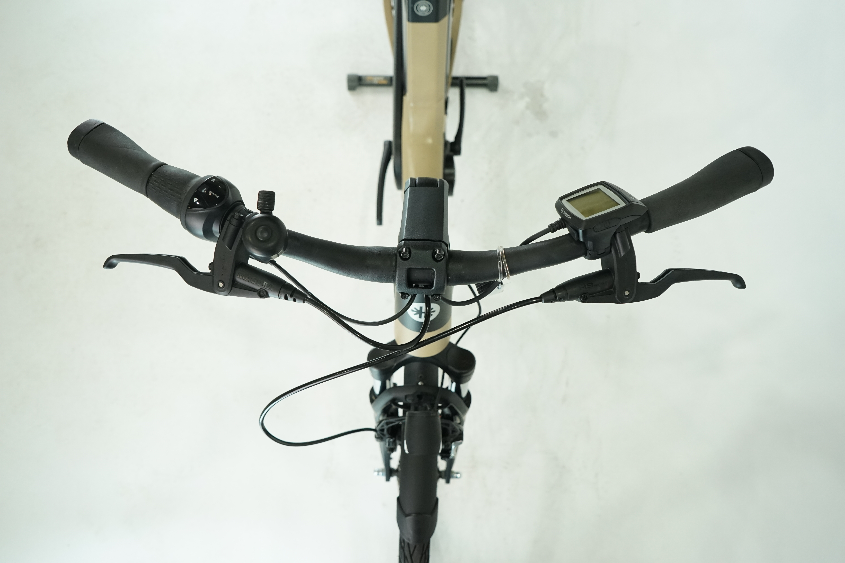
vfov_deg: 46.4
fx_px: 657
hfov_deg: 65.5
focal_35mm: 28
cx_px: 422
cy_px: 282
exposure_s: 1/200
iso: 1600
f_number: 5.6
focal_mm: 28
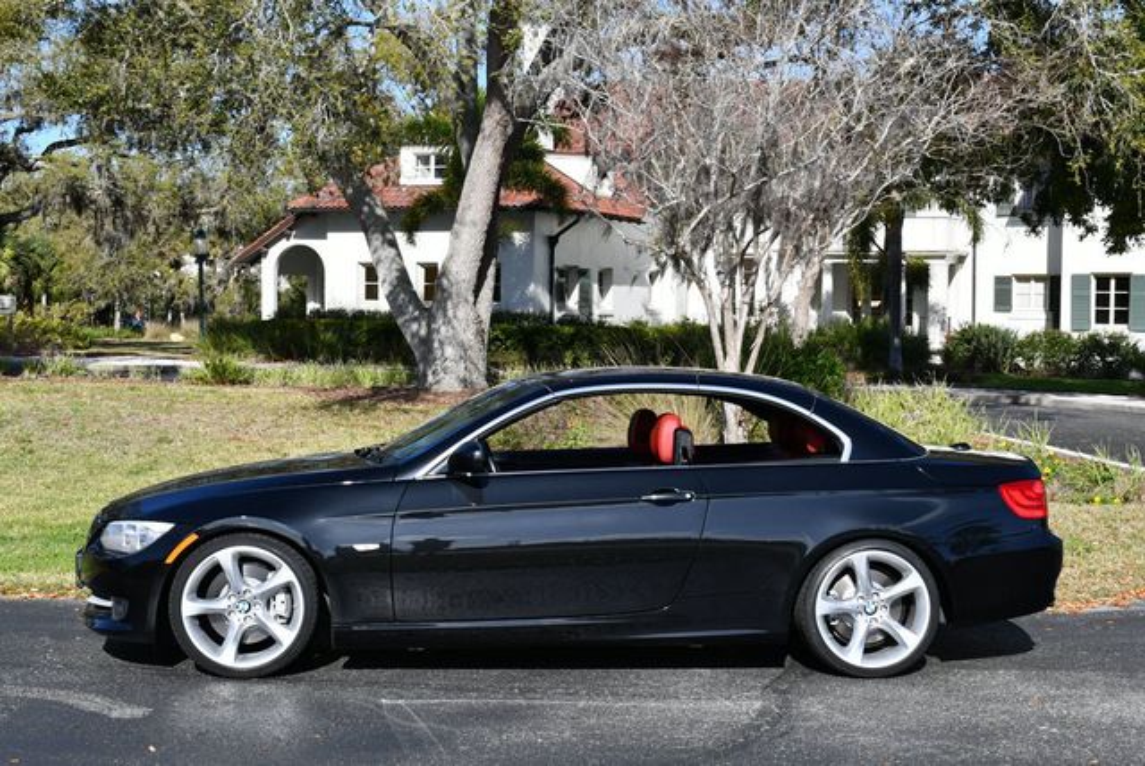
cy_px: 383
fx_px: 1910
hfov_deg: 33.4
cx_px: 572
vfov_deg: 22.7
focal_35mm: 60
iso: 100
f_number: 8
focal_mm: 30
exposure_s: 1/250
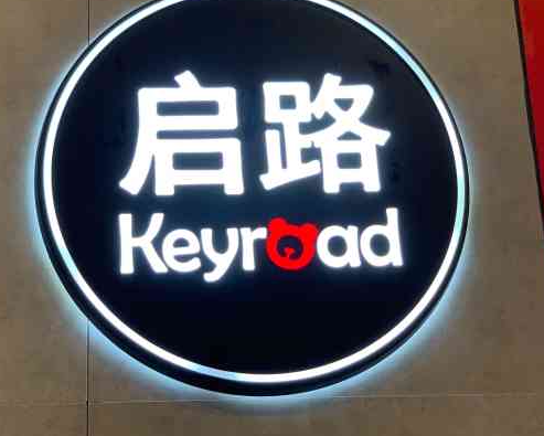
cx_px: 252
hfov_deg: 26.4
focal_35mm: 72
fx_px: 1160
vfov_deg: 21.3
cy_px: 185
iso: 100
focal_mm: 6
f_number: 2.4
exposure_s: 1/100
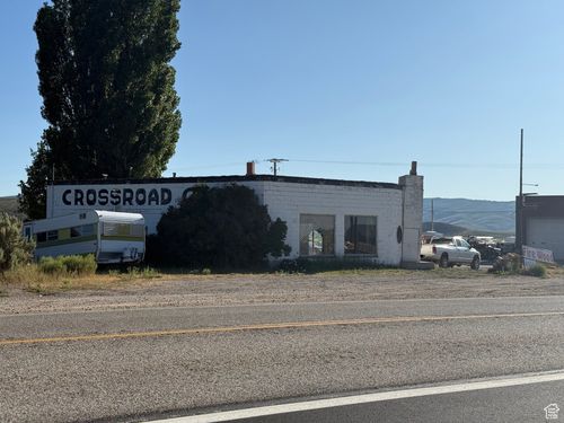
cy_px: 212
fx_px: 782
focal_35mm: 48
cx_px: 282
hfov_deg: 39.7
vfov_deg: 30.3
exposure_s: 1/7874
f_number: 1.78
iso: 64
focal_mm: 6.76
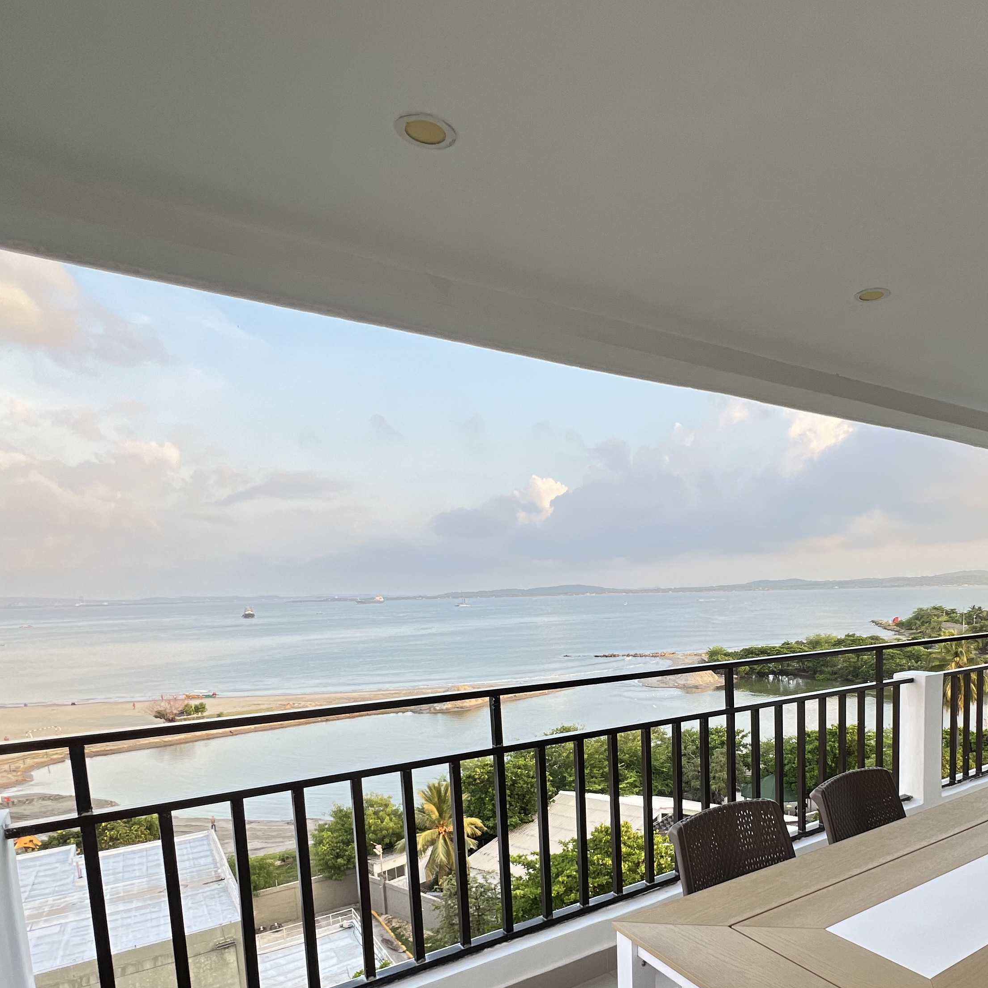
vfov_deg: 69.7
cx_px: 695
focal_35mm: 21
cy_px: 673
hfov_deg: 69.1
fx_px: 678
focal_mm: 1.57
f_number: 1.8
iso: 32
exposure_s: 1/107
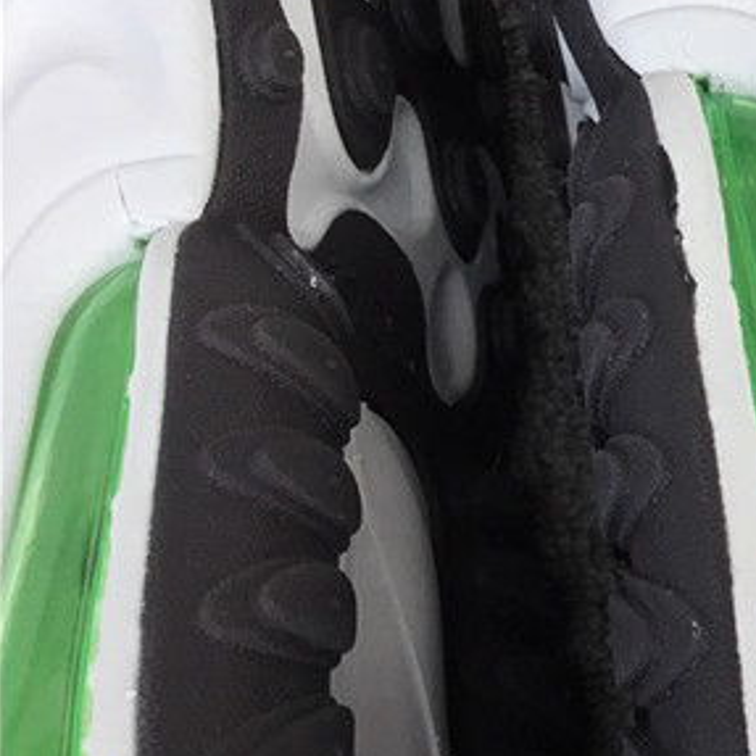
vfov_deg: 20.2
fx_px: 2125
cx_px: 1183
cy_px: 415
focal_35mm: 86
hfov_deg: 17.7
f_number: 2.4
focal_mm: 3.3
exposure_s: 1/306
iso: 25
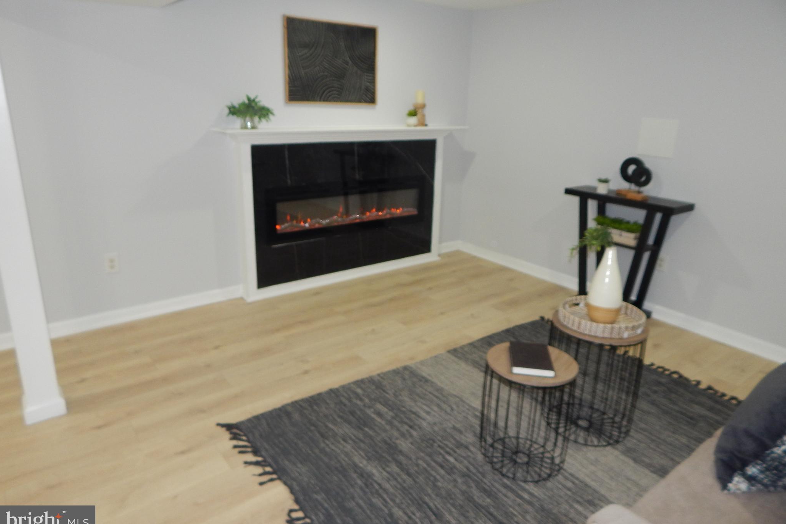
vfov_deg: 55.0
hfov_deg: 76.1
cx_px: 394
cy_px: 241
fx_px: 502
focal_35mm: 23
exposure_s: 1/30
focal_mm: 4
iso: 200
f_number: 3
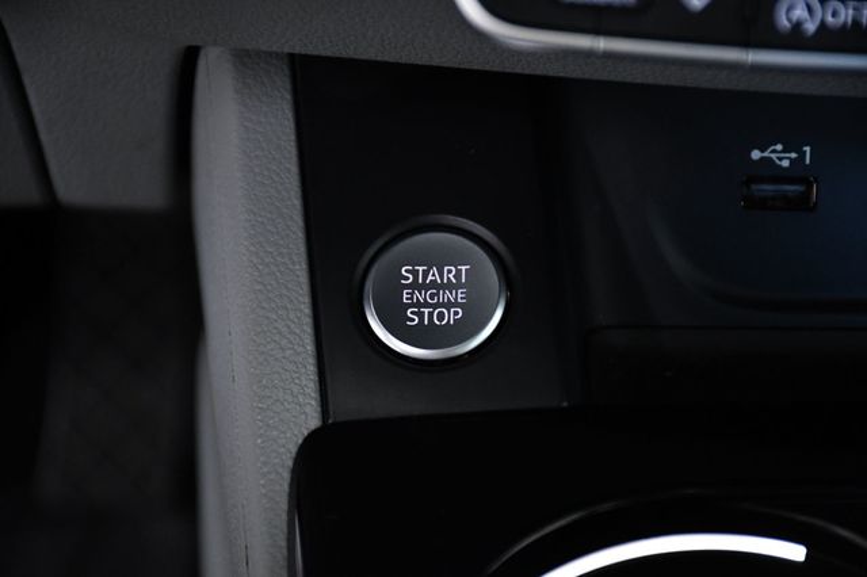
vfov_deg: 8.7
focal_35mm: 157
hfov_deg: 13.1
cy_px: 288
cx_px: 434
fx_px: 3779
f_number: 5.6
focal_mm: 105
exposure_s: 1/60
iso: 2500
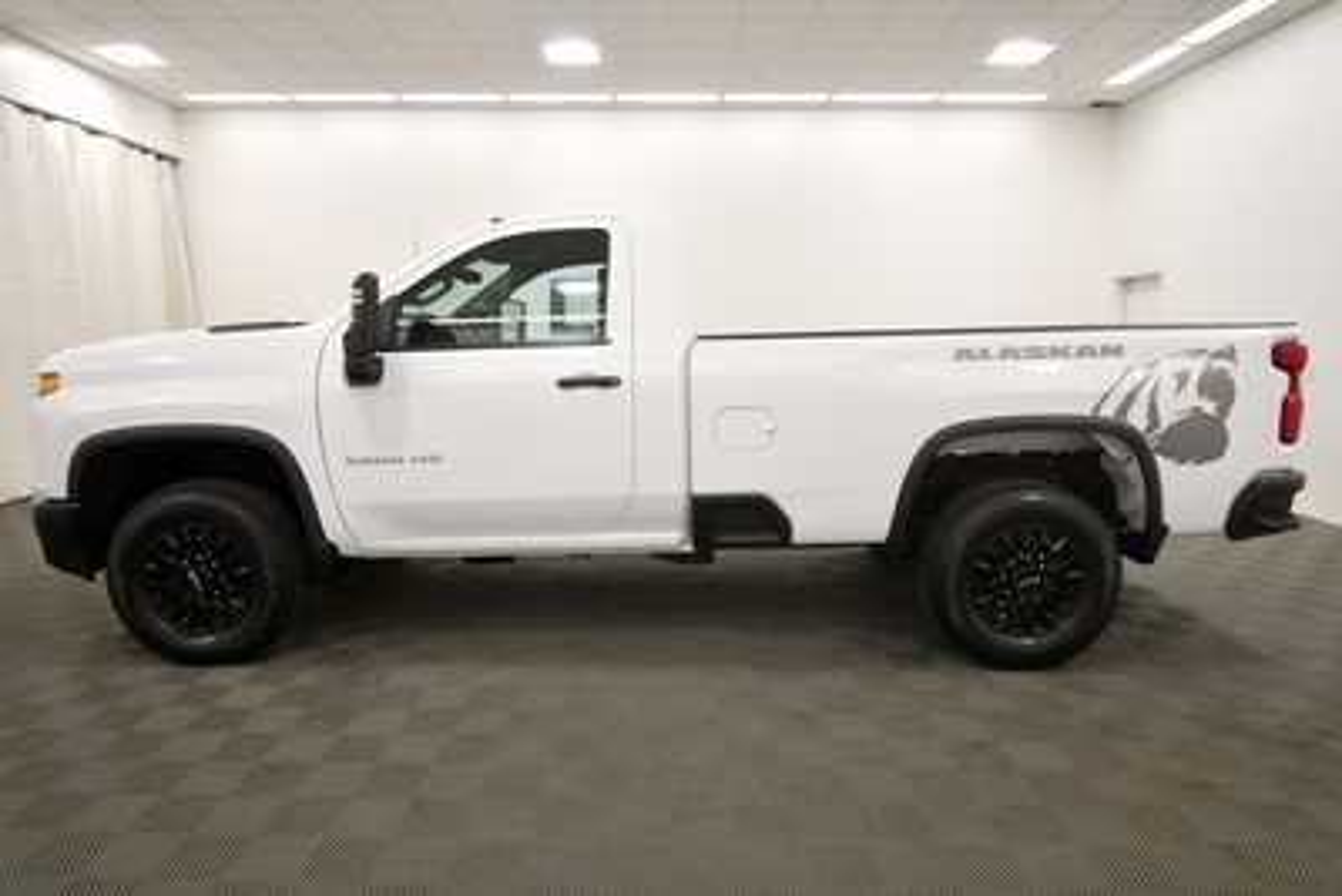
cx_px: 671
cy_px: 448
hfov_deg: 81.2
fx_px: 783
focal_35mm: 21
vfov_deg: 59.5
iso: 800
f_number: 5
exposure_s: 1/250
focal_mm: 14
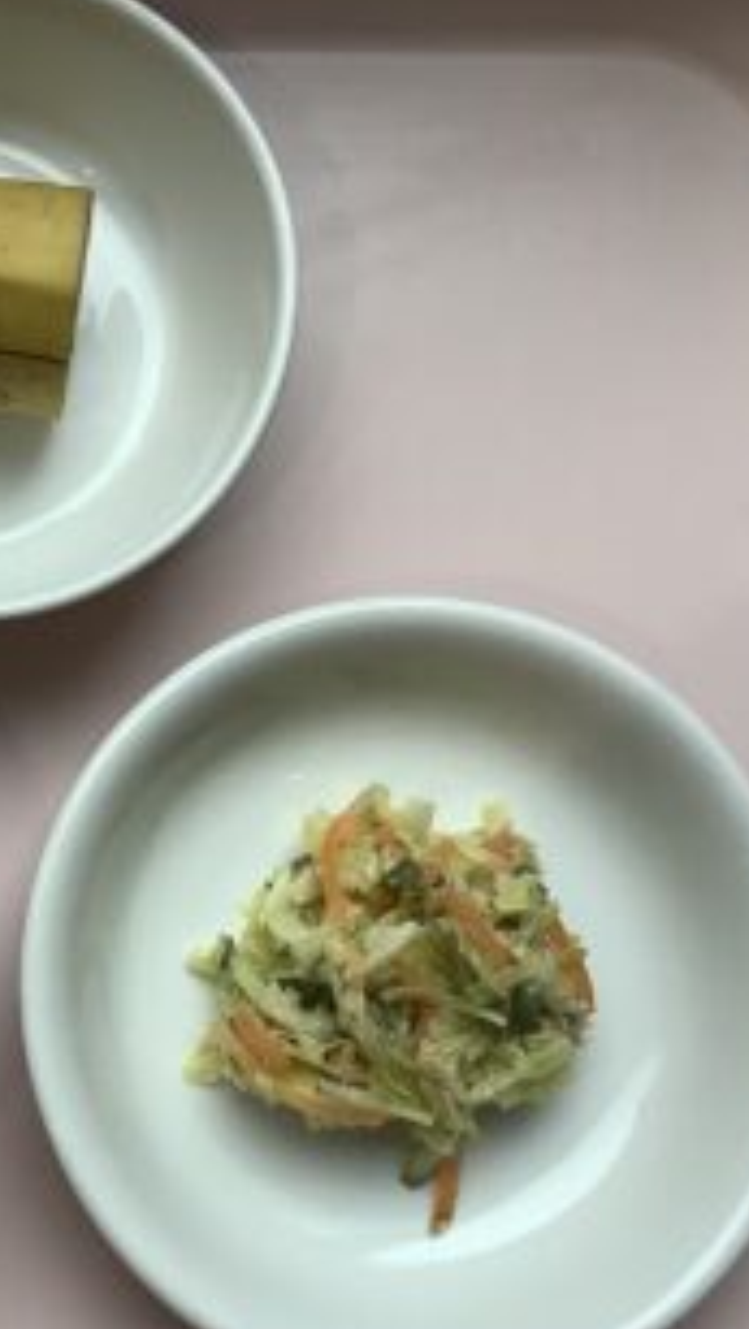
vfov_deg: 37.8
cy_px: 725
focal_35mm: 55
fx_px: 1939
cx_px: -121
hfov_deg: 20.6
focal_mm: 3.3
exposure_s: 1/120
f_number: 2.4
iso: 80
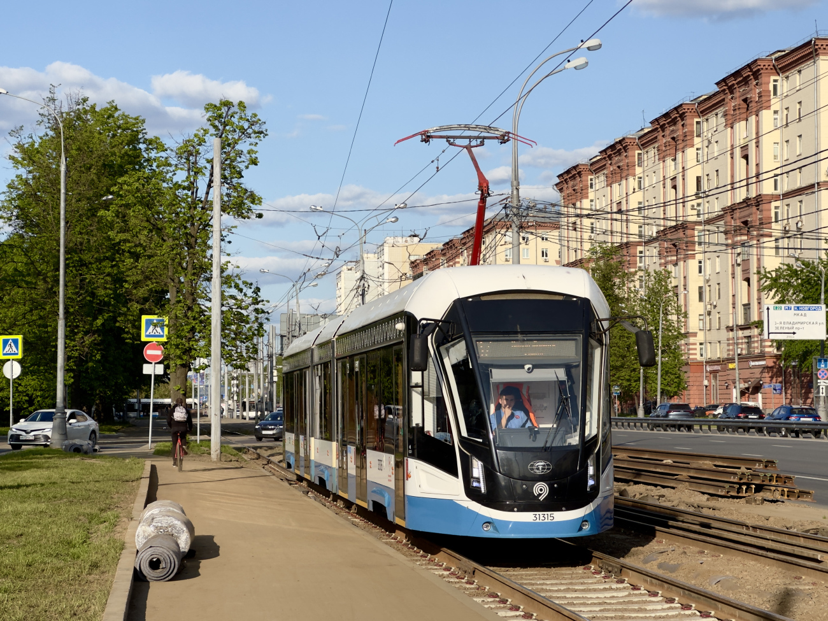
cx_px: 414
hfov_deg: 25.3
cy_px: 310
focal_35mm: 77
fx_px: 1842
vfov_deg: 19.1
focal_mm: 9
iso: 32
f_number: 2.8
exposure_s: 1/867
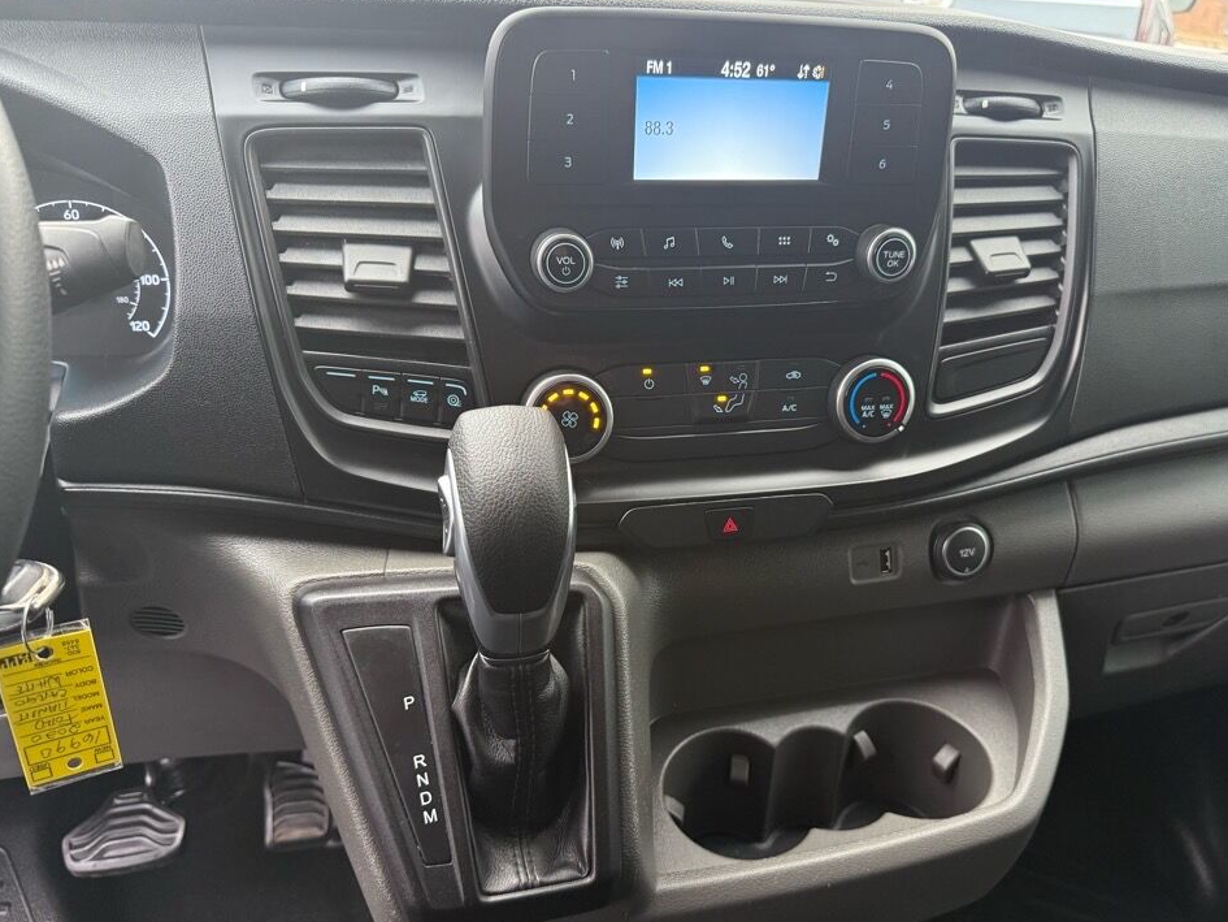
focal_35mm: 26
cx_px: 661
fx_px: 922
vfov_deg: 53.1
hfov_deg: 67.2
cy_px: 484
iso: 200
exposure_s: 1/81
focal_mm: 6.76
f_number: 1.78
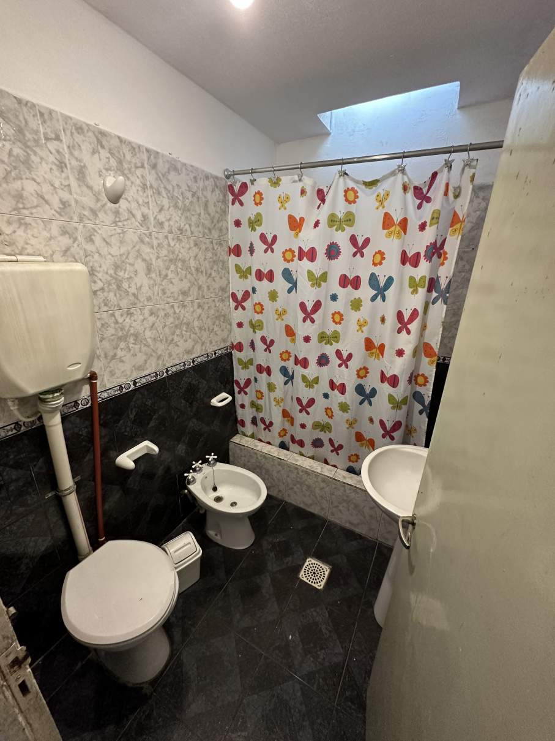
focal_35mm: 14
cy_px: 370
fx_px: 299
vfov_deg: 102.1
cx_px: 278
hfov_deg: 85.7
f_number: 2.2
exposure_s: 1/50
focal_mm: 2.22
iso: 320
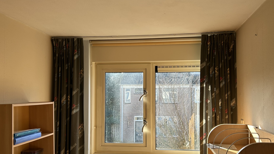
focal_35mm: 34
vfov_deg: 34.6
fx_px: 247
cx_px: 145
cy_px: 86
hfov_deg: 58.0
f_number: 1.5
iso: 40
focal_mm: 5.7
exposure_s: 1/183
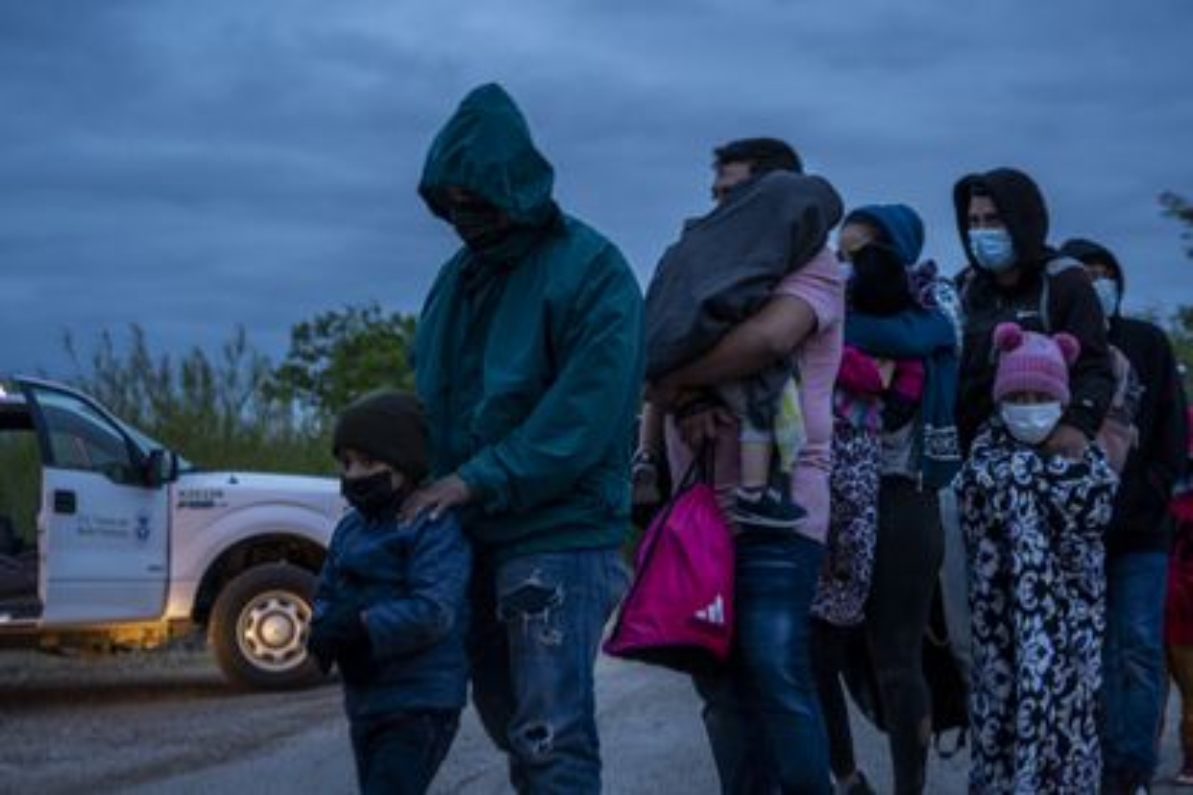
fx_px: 1740
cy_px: 398
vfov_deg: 25.8
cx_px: 596
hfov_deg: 37.9
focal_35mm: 52
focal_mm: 35
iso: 1250
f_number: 4
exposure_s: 1/60
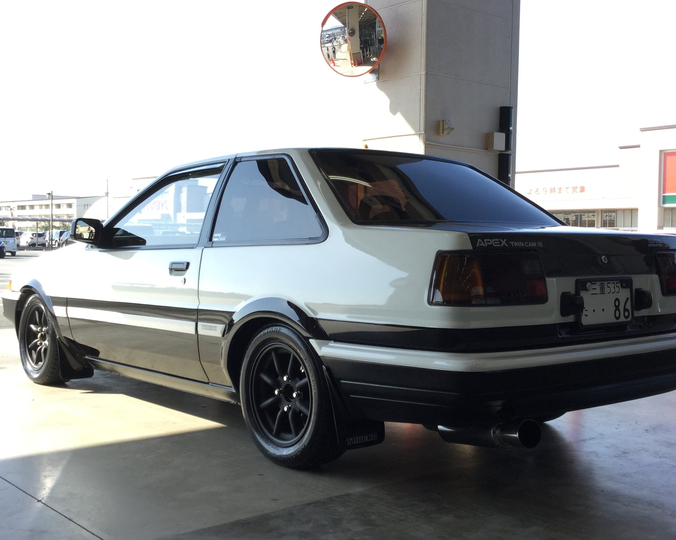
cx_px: 341
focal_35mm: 43
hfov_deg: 42.9
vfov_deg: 34.9
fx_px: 860
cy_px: 268
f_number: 2.4
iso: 25
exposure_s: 1/309
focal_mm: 3.3
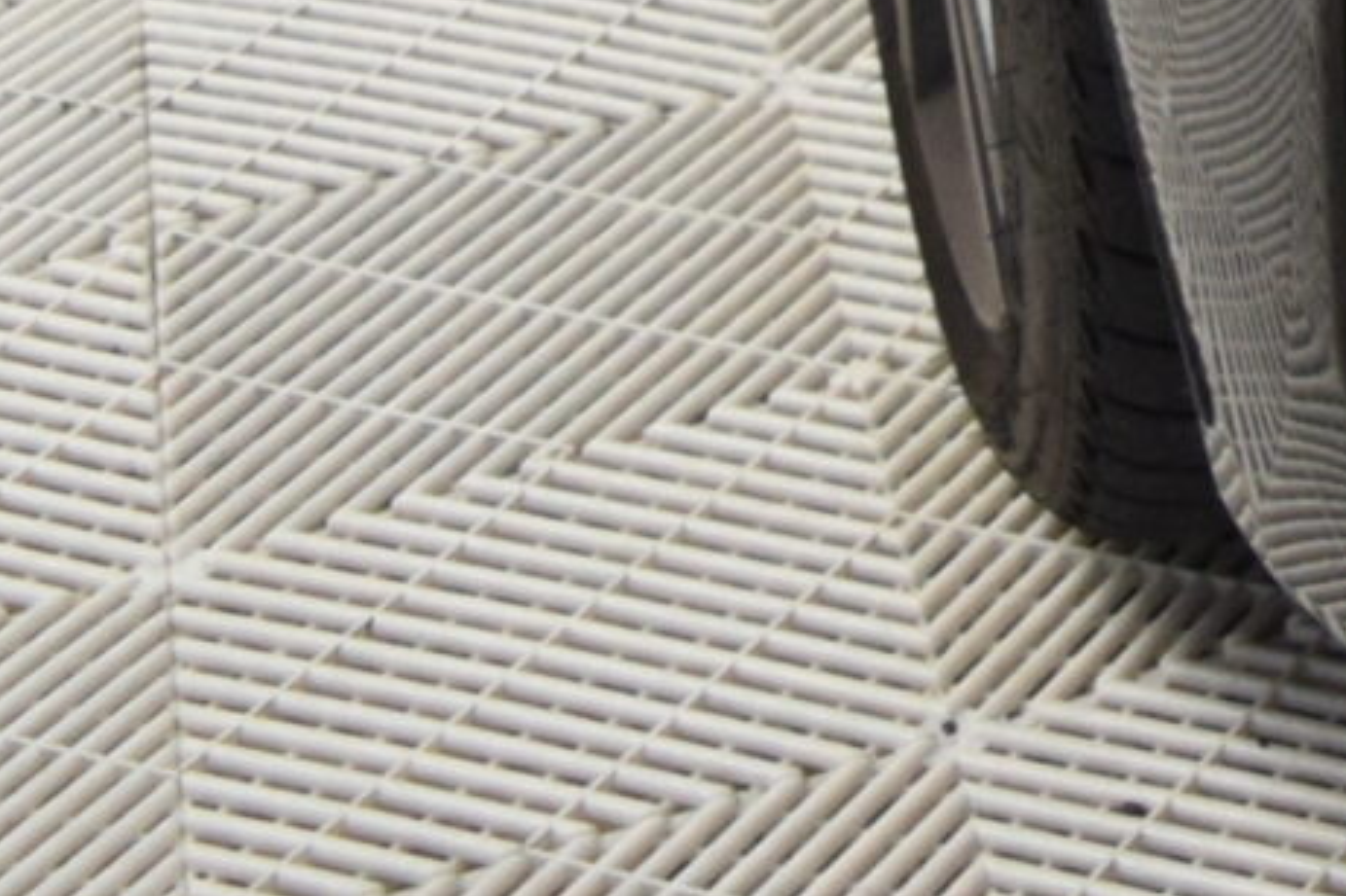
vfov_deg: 8.1
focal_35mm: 150
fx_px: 5606
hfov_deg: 11.7
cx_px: 2978
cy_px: -1594
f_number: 3.5
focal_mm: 18
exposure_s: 1/125
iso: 1250
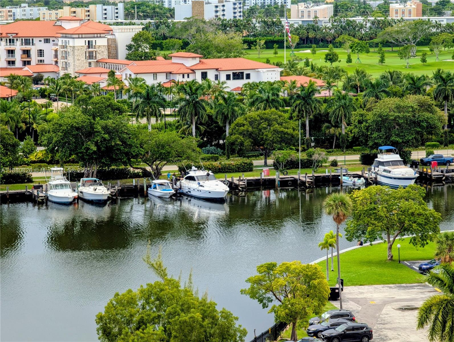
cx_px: 227
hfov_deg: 16.8
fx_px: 1537
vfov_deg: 12.7
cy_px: 171
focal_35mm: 117
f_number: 3.5
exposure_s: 1/92
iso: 17
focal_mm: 19
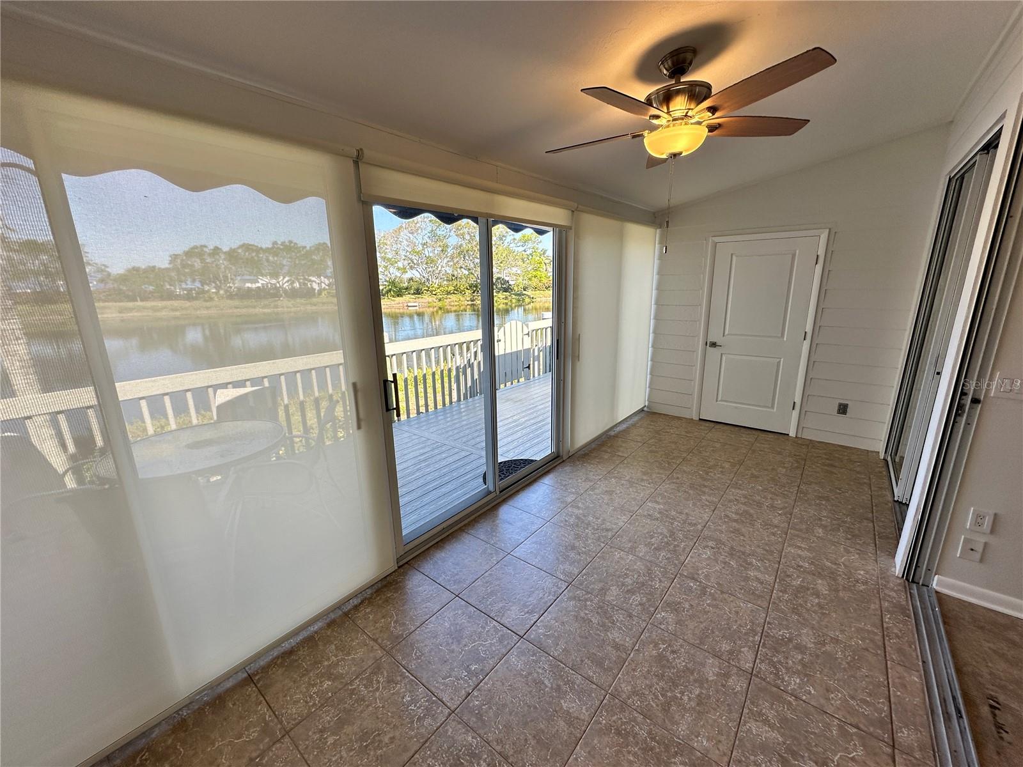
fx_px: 414
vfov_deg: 85.7
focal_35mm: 14
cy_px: 384
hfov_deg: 102.1
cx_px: 512
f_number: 2.2
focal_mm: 2.22
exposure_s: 1/164
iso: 40
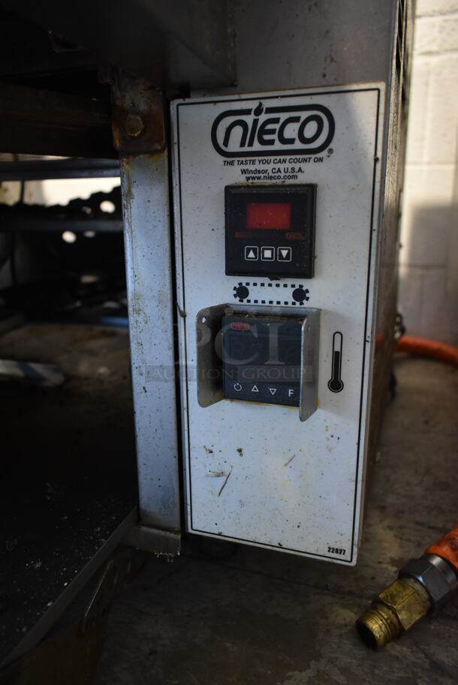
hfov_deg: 48.0
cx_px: 229
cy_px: 342
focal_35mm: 27
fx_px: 514
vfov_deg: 67.3
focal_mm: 18
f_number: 3.5
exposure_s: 1/30
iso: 1400
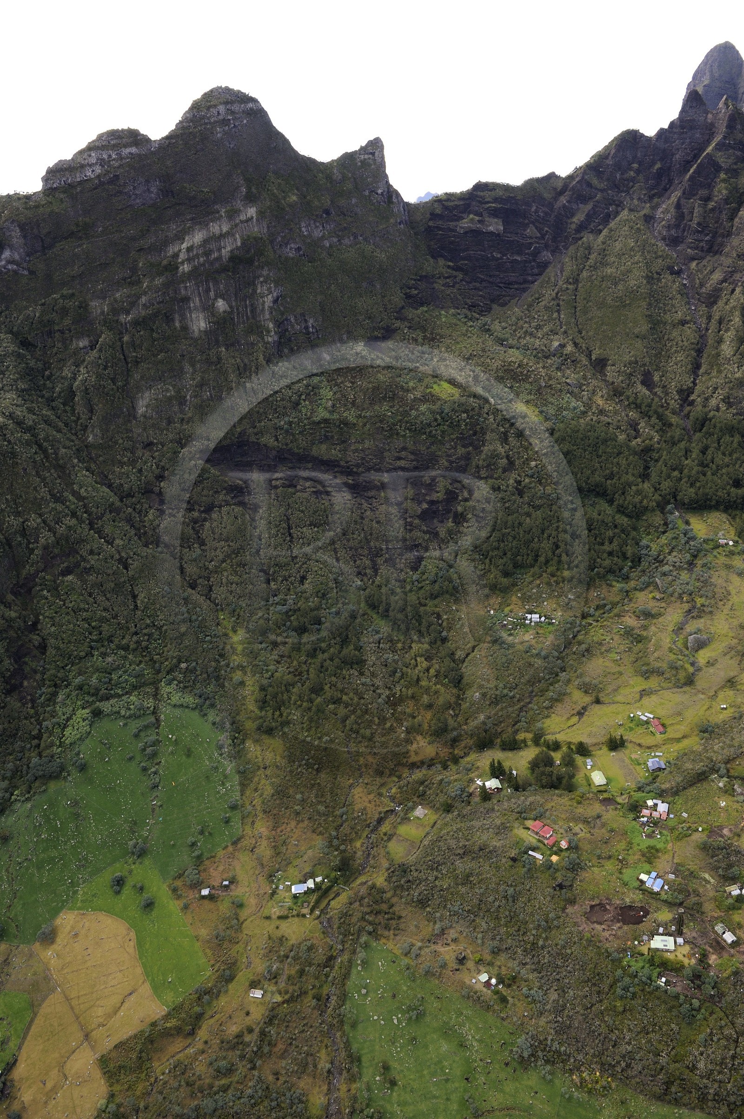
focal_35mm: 27
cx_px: 372
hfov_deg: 47.9
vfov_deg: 67.4
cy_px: 560
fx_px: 838
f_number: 5.6
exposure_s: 1/500
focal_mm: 27
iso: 800
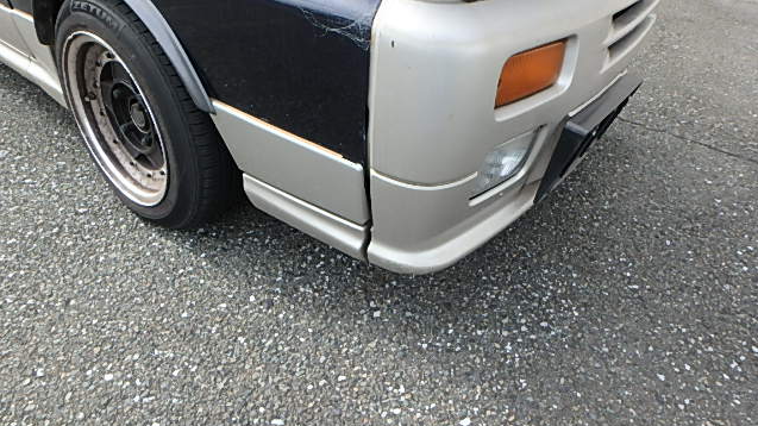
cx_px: 380
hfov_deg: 78.7
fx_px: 462
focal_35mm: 23
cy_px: 181
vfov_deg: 49.3
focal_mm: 3.7
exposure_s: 1/400
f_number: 3.5
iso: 125
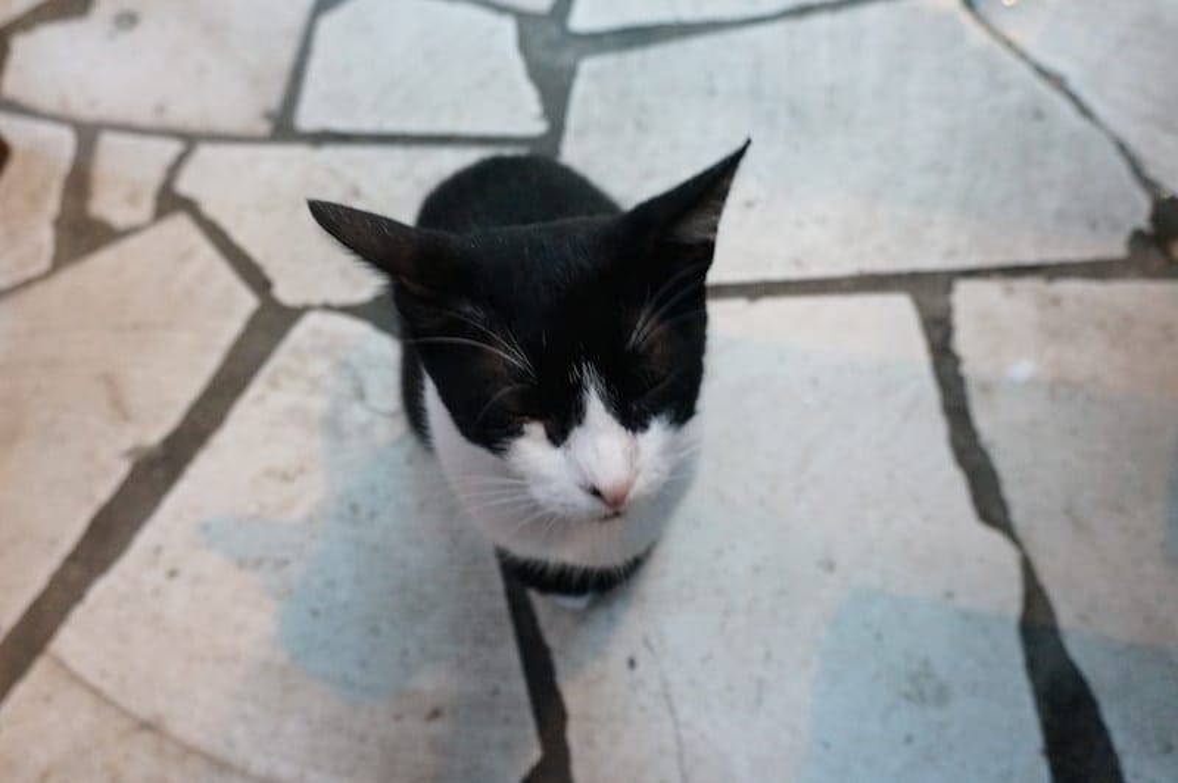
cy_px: 392
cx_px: 589
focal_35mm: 30
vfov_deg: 43.5
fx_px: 981
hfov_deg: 62.0
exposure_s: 1/6
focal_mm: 20
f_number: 4
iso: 3200
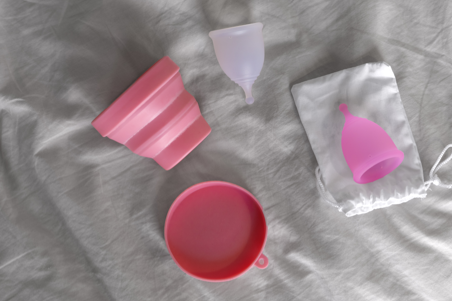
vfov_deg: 23.0
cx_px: 260
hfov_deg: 33.9
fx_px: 741
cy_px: 135
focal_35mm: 59
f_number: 2.8
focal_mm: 50
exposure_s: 1/250
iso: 320
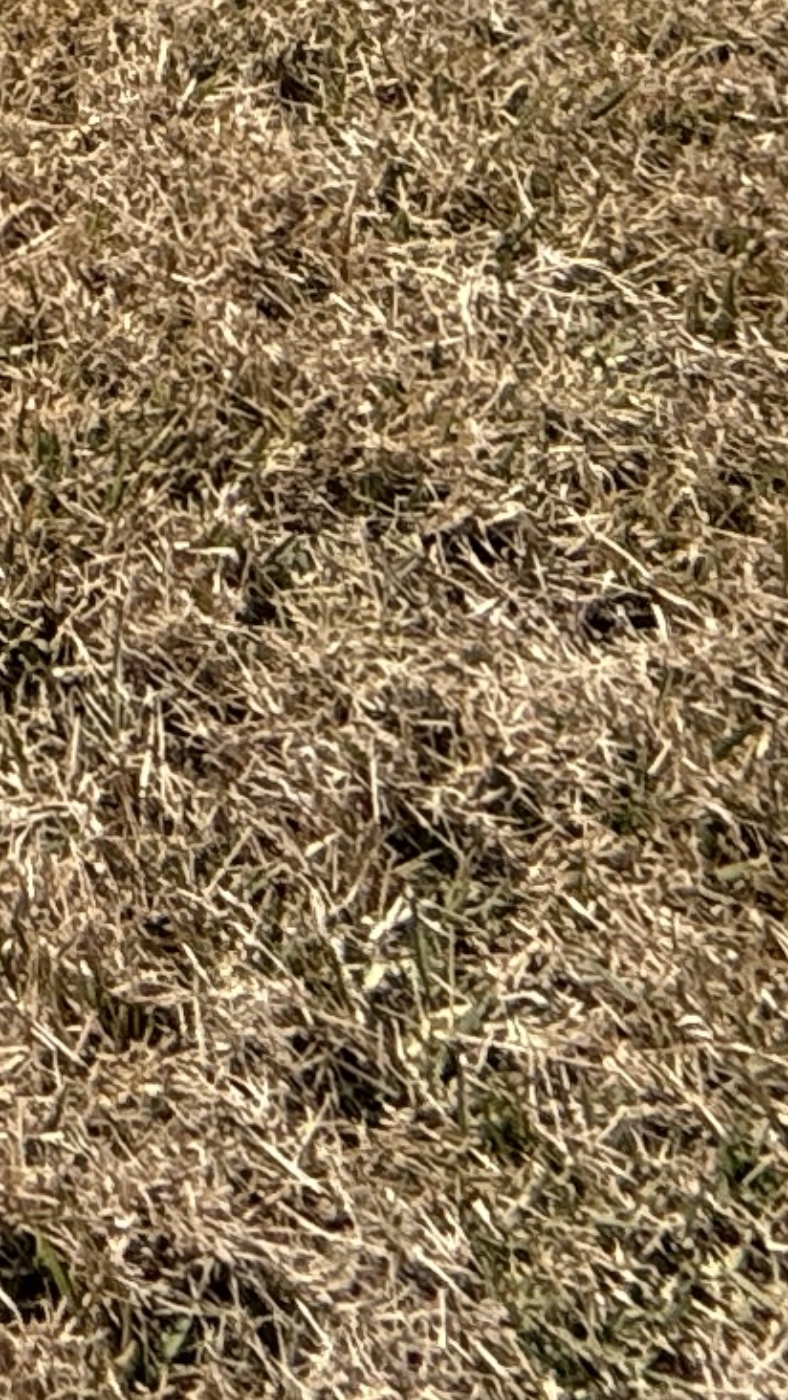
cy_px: -1461
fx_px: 3119
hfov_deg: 9.8
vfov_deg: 17.4
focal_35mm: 84
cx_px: -1756
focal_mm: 2.22
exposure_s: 1/2410
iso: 50
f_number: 2.2
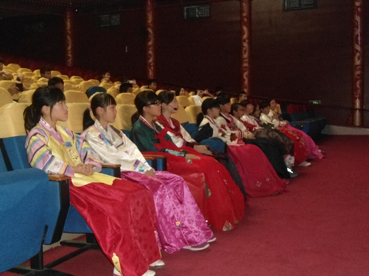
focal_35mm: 44
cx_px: 184
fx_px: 469
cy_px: 138
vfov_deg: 32.9
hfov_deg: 42.9
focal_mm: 7.9
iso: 800
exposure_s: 1/50
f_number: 3.5
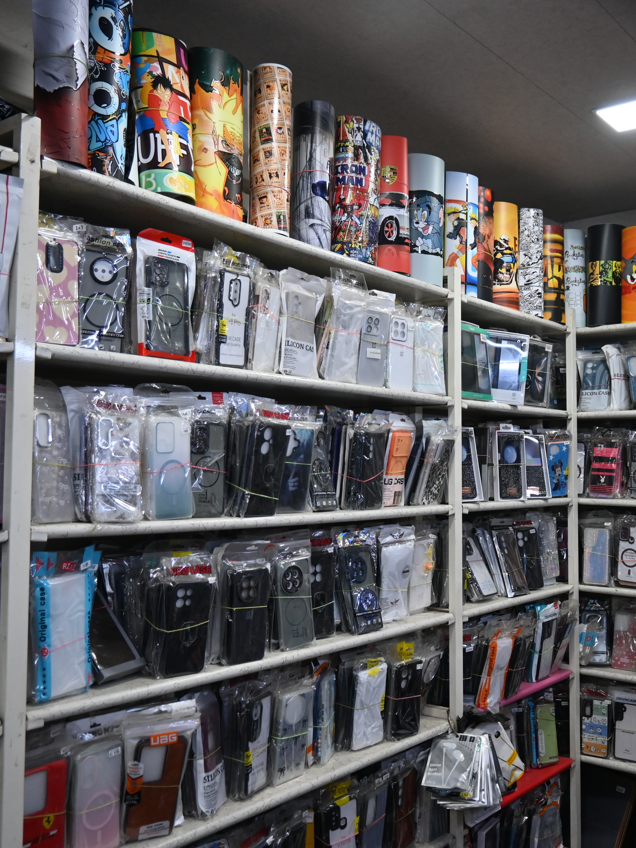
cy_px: 426
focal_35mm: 35
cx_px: 396
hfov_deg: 40.4
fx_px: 857
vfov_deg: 52.6
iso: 400
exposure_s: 1/160
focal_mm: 16
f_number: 3.5
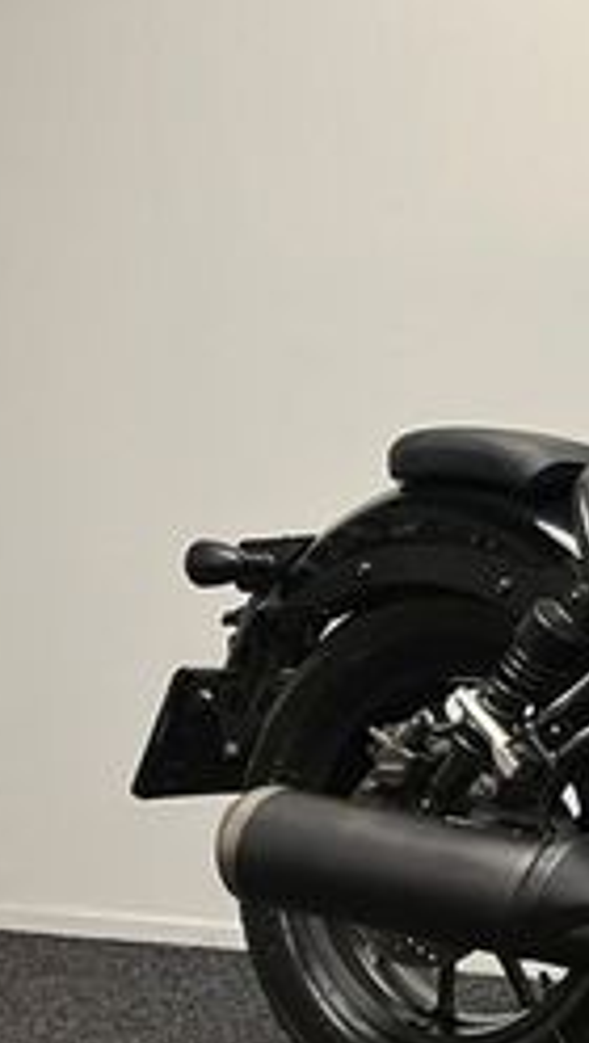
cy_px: 593
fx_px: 2021
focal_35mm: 73
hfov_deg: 14.2
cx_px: 1144
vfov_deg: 28.9
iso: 80
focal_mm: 5.1
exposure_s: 1/50
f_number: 1.6
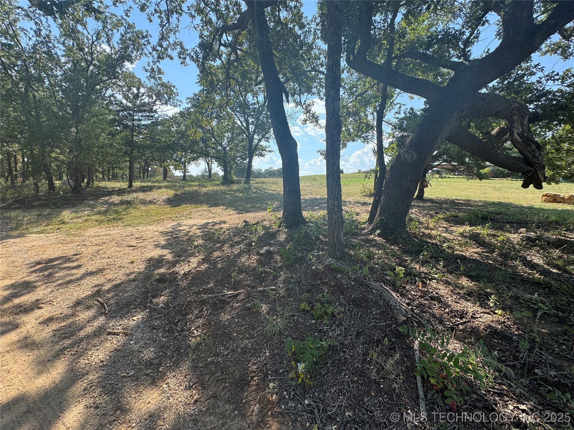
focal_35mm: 14
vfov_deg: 85.7
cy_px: 215
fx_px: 232
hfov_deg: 102.1
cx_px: 287
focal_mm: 2.22
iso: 40
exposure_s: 1/687
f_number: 2.2
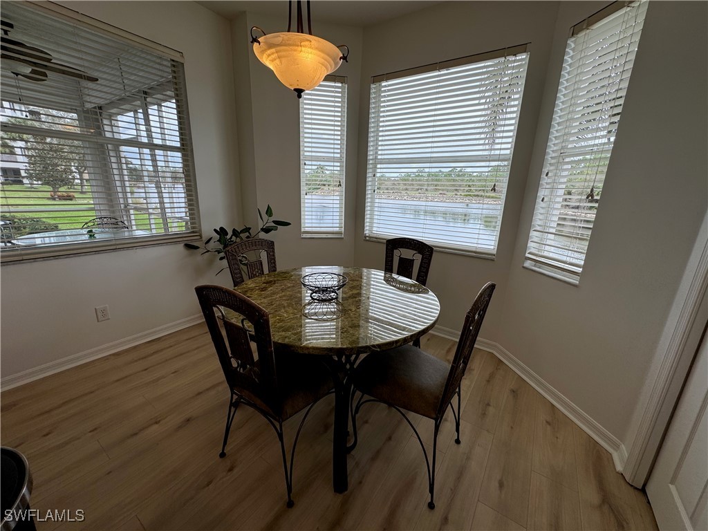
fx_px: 286
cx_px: 354
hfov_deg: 102.1
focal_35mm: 14
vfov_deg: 85.7
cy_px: 266
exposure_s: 1/145
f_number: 2.2
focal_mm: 2.22
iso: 40
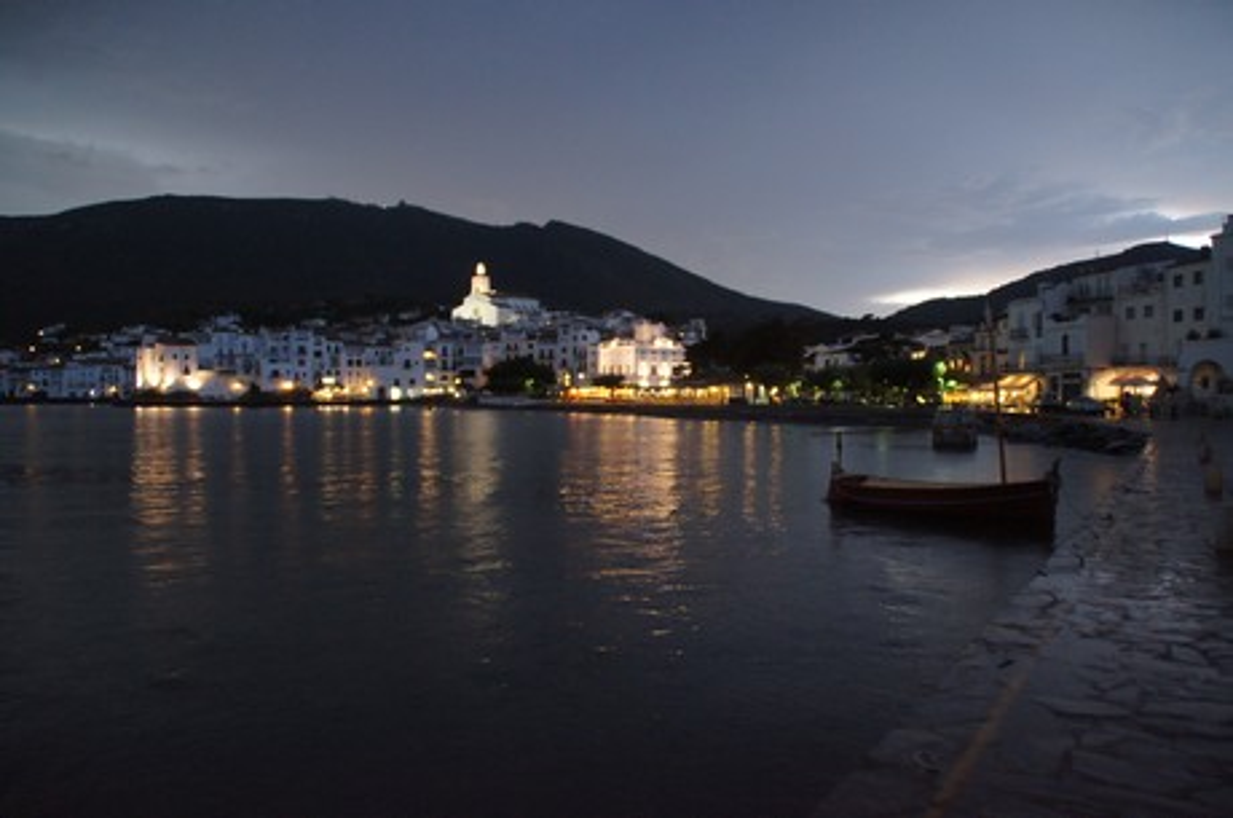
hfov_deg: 67.5
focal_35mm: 27
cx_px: 616
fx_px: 923
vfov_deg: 47.8
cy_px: 409
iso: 5000
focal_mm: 18
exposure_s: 1/30
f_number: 3.5
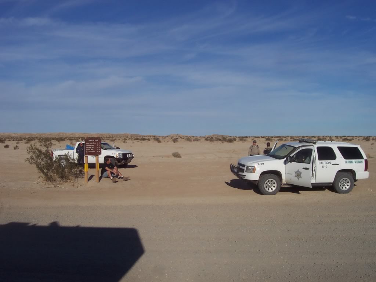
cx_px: 188
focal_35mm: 37
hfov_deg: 50.1
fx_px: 402
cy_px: 141
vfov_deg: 38.7
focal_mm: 5.6
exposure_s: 1/1000
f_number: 5.6
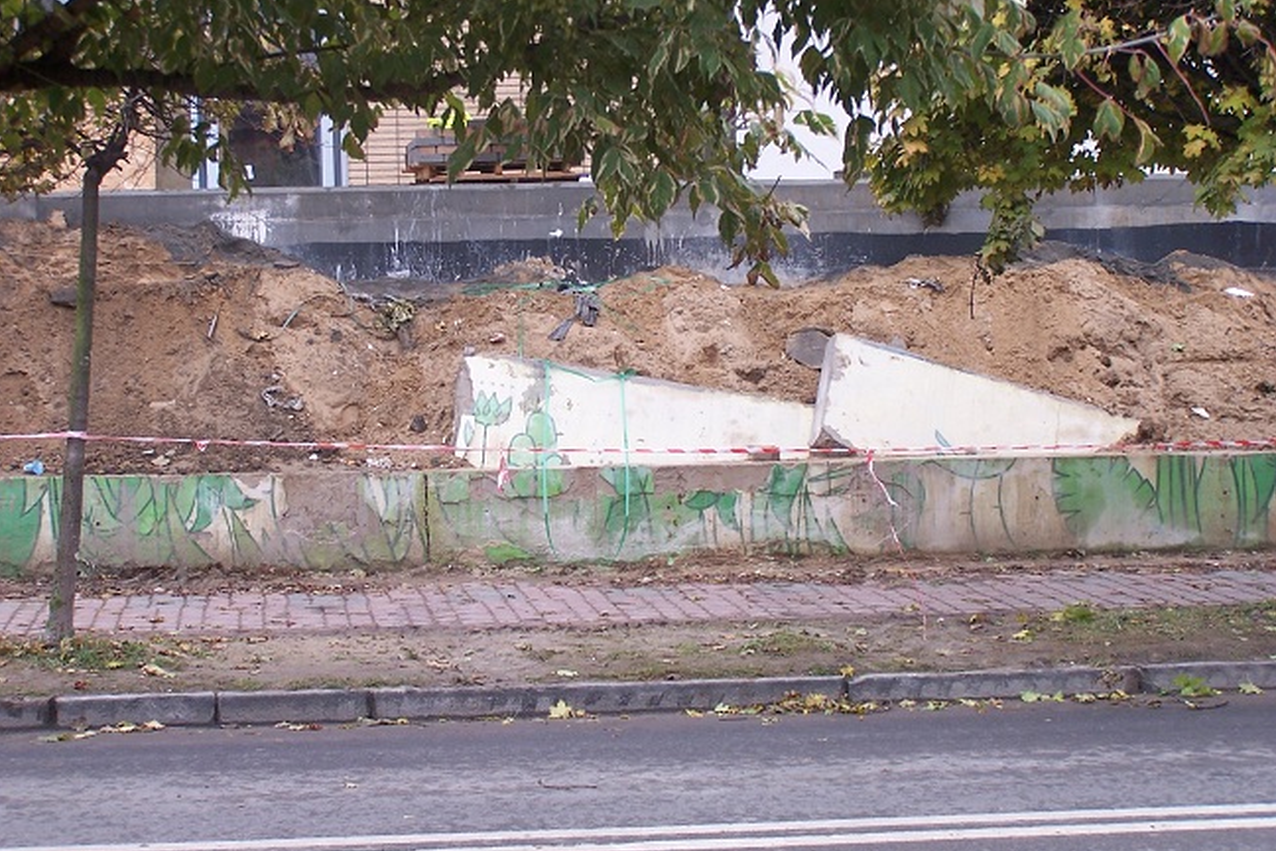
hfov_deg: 28.1
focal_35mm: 72
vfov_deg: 18.9
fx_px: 2552
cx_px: 638
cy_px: 381
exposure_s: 1/45
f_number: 3.2
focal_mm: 11.5
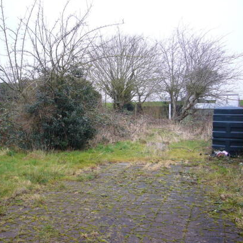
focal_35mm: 35
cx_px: 98
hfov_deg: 47.0
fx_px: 278
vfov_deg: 47.2
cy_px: 126
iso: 80
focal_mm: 4.6
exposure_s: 1/80
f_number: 2.8
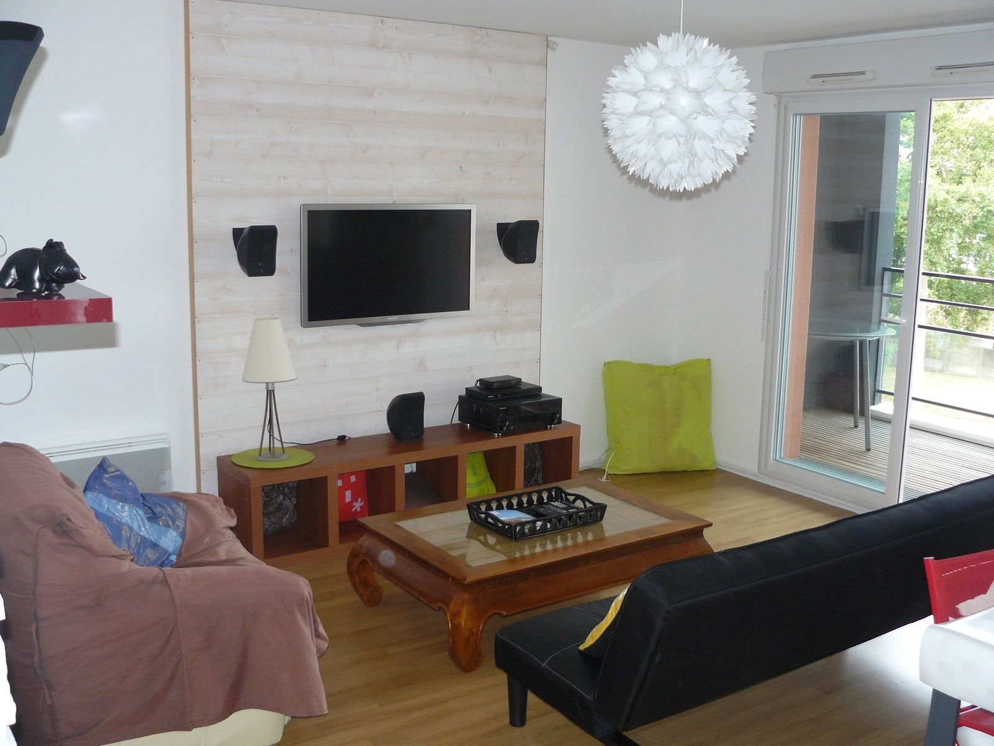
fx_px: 1034
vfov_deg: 39.7
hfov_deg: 51.4
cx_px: 497
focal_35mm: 36
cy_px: 373
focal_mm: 6
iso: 200
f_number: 2.8
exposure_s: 1/30
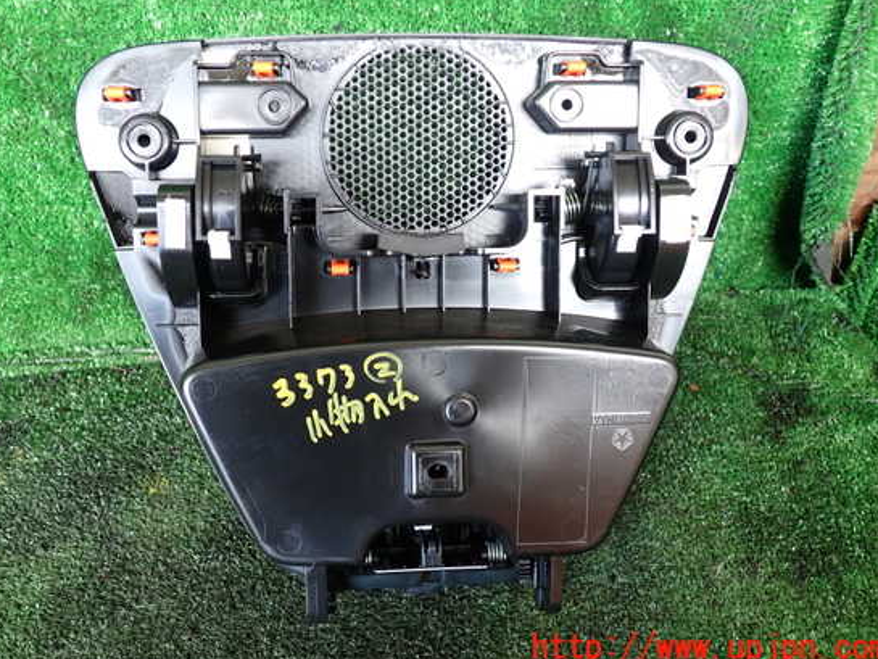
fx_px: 837
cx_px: 412
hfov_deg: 55.3
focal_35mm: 33
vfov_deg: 42.9
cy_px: 306
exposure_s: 1/40
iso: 200
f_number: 2.3
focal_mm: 5.4
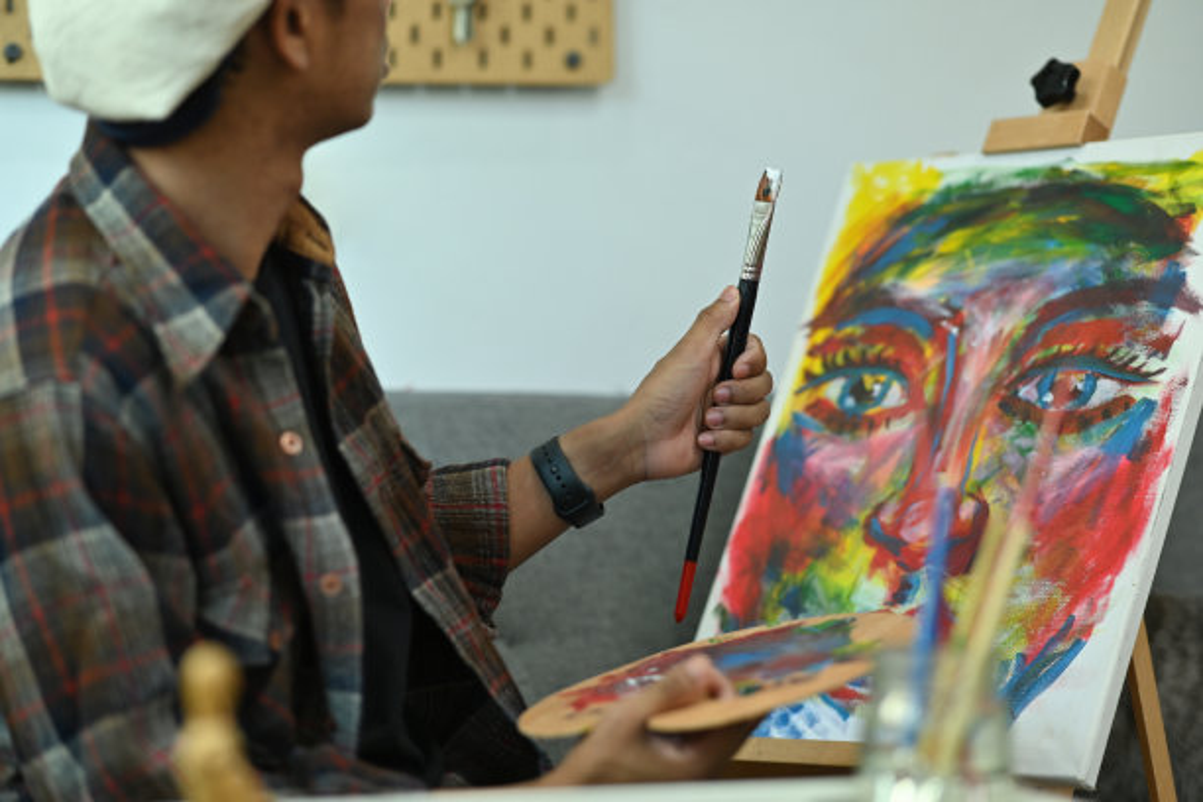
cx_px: 602
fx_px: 3508
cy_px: 401
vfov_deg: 13.0
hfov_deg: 19.5
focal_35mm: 105
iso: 320
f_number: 2.2
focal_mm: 105
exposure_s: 1/125
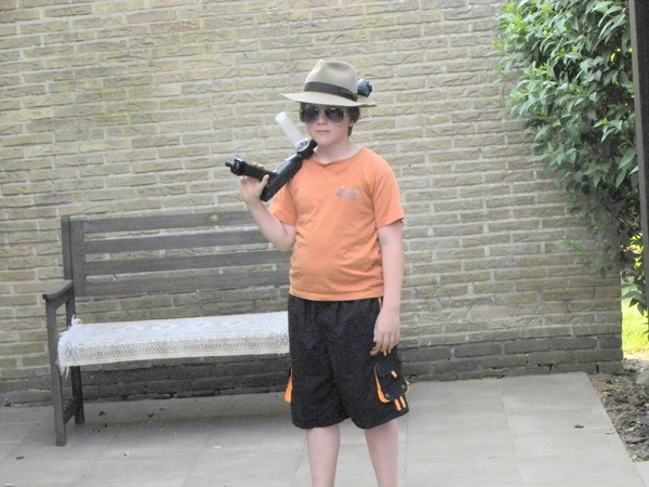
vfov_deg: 15.6
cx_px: 324
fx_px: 1781
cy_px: 244
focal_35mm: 95
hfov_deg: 20.7
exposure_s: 1/640
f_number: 4
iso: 800
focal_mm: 16.9
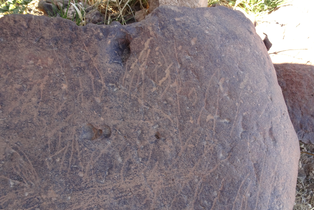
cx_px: 155
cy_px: 104
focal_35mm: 26
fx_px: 227
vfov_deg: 49.6
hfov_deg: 69.4
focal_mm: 4.1
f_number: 3.5
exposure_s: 1/60
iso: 80
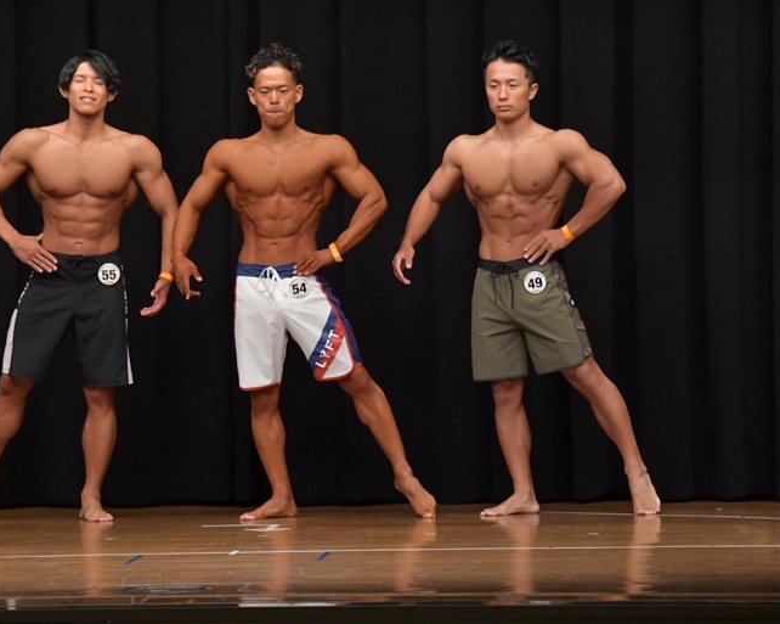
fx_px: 6276
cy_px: 311
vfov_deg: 5.7
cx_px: 310
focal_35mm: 272
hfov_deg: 7.1
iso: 6400
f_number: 5.6
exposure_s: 1/400
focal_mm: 160
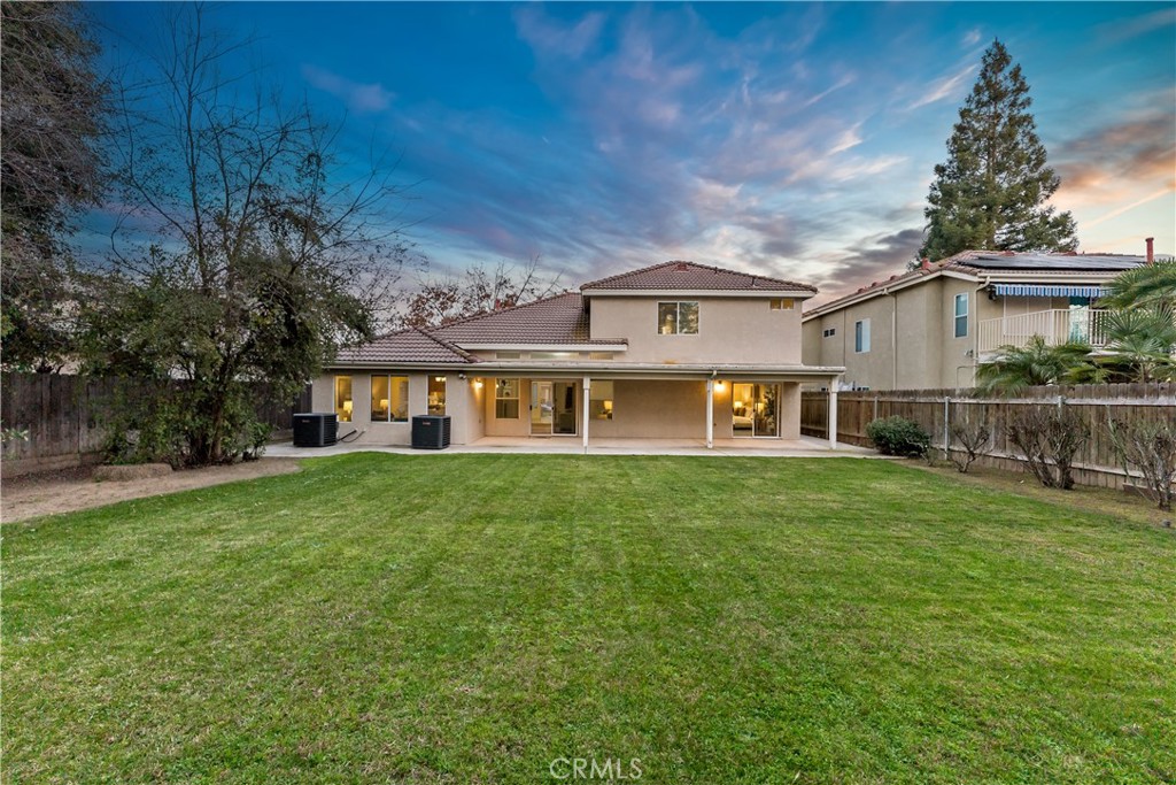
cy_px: 392
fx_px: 457
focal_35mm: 14
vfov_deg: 81.2
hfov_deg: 104.2
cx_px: 588
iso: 1250
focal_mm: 14
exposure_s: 1/160
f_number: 3.5
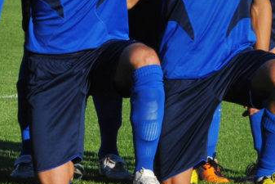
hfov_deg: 3.4
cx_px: -28
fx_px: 4639
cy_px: -57
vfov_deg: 2.3
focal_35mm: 607
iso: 800
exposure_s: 1/640
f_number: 13
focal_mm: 200
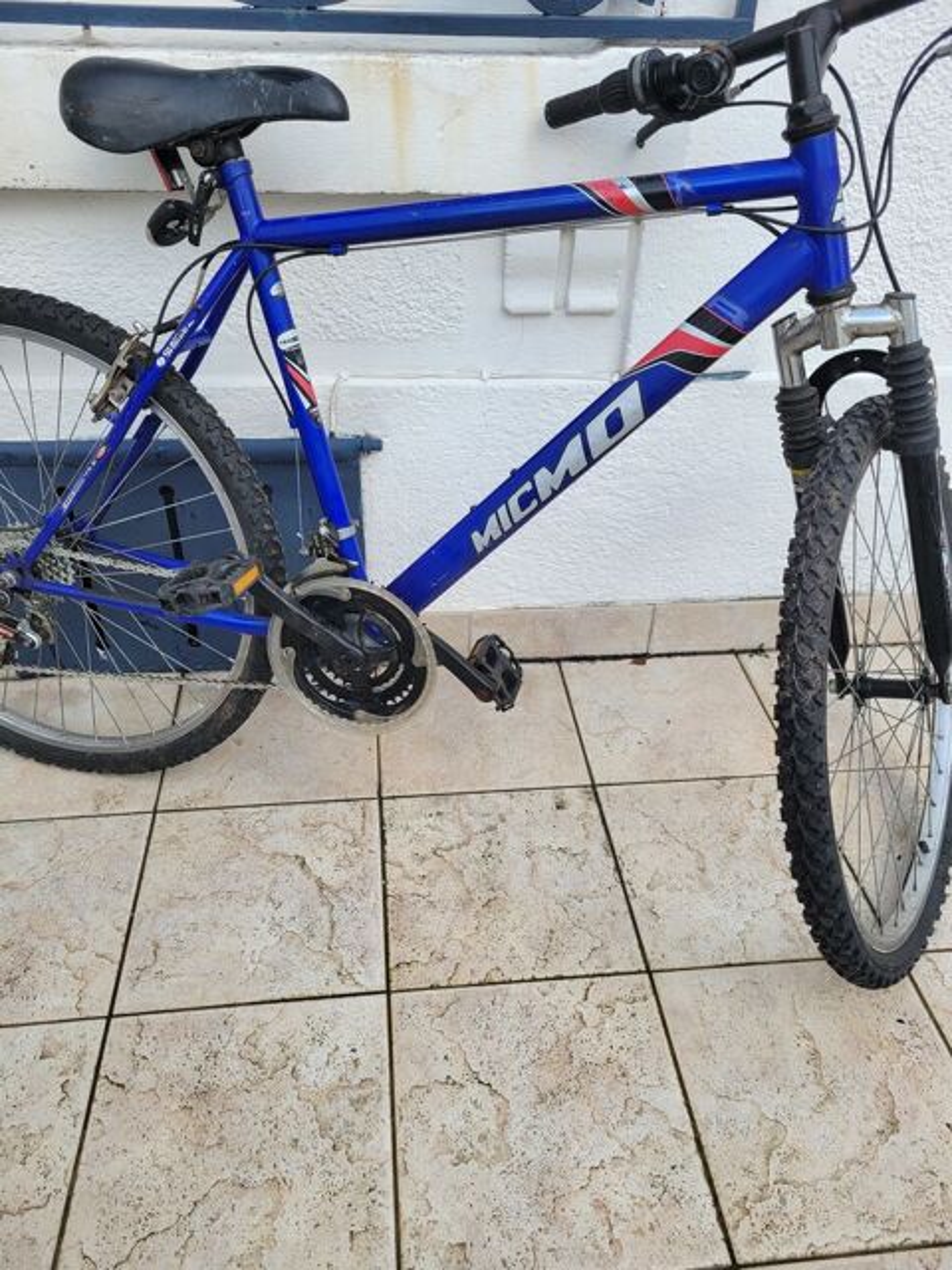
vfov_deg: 67.3
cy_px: 635
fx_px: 953
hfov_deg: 53.1
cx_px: 476
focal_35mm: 26
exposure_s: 1/229
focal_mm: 5.4
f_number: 1.8
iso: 40
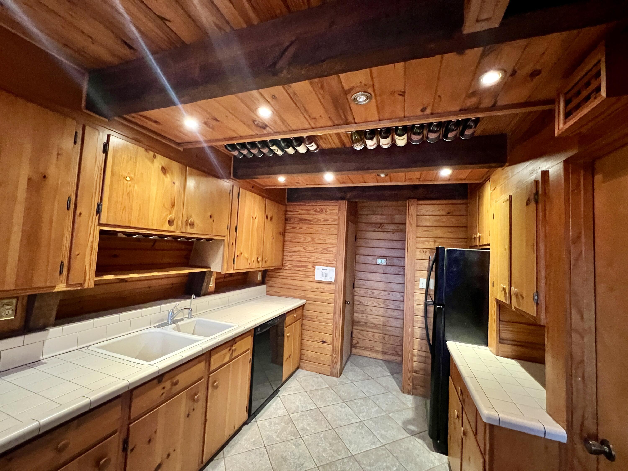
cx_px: 314
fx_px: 236
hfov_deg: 106.2
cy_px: 236
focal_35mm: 13
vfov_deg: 89.9
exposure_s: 1/40
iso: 1000
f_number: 1.8
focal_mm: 1.57
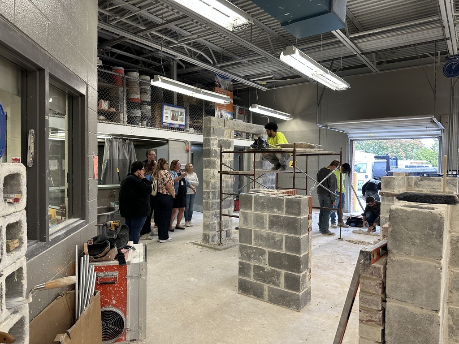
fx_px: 318
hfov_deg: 71.6
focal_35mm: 24
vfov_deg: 56.8
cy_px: 172
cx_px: 230
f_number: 1.78
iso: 200
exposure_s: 1/120
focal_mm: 6.86
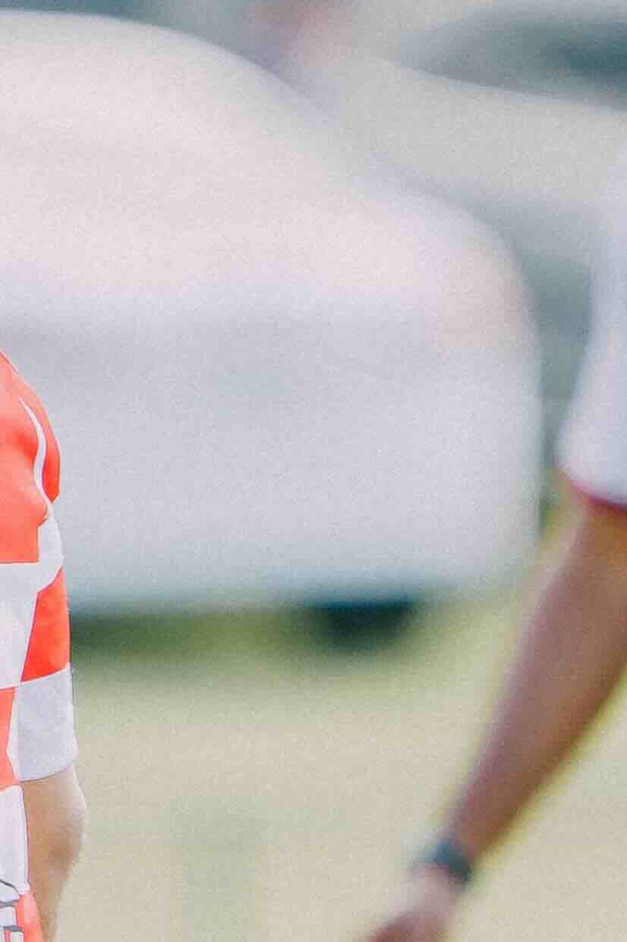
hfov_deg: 0.6
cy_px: 632
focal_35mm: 2115
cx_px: -474
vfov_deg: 1.0
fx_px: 55281
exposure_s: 1/160
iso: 200
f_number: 6.3
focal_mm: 437
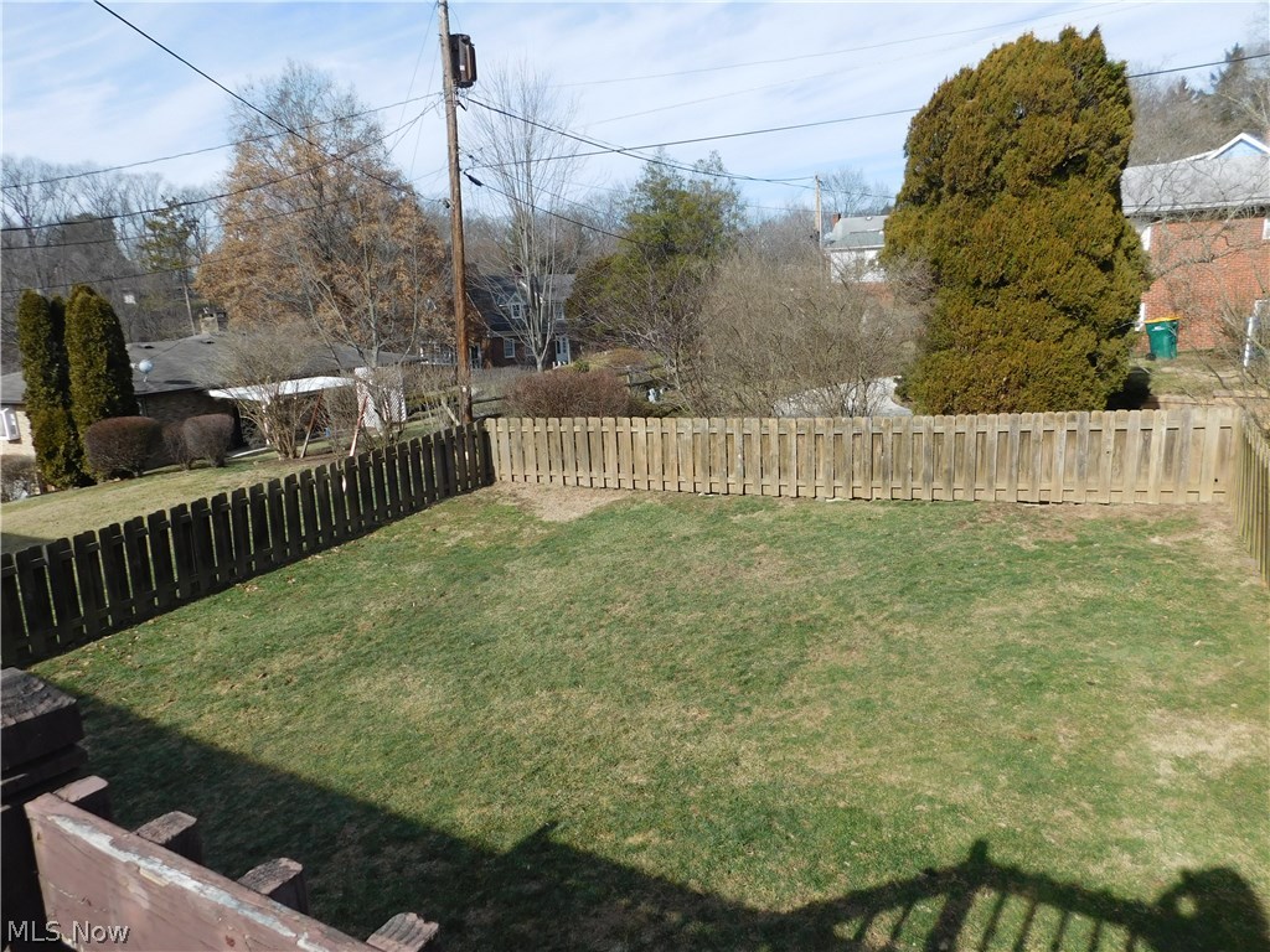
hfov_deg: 73.9
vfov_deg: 58.9
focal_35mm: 23
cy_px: 476
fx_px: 844
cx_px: 635
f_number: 6
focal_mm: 4
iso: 125
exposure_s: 1/400
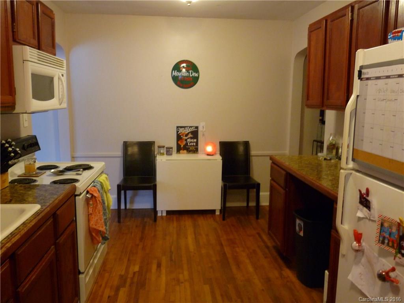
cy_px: 152
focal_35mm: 27
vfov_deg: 51.4
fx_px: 315
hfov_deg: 65.3
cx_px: 202
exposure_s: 1/20
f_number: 2.8
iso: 400
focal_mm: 4.8
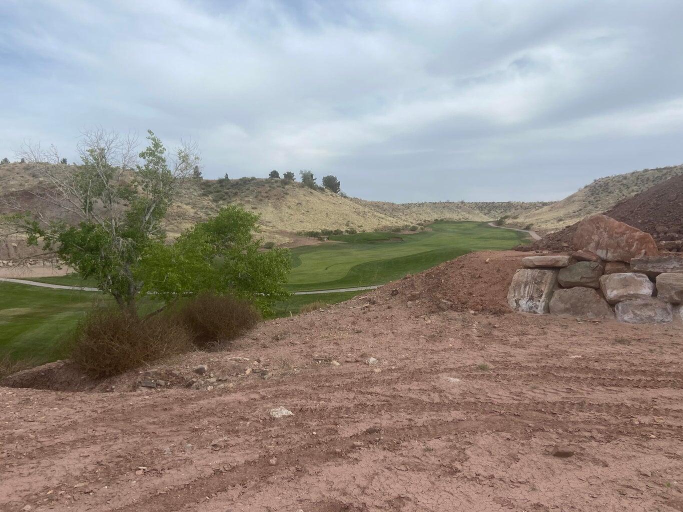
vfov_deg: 53.1
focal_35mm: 26
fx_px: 513
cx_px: 342
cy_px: 256
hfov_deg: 67.3
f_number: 1.8
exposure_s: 1/3205
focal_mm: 4.25
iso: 32
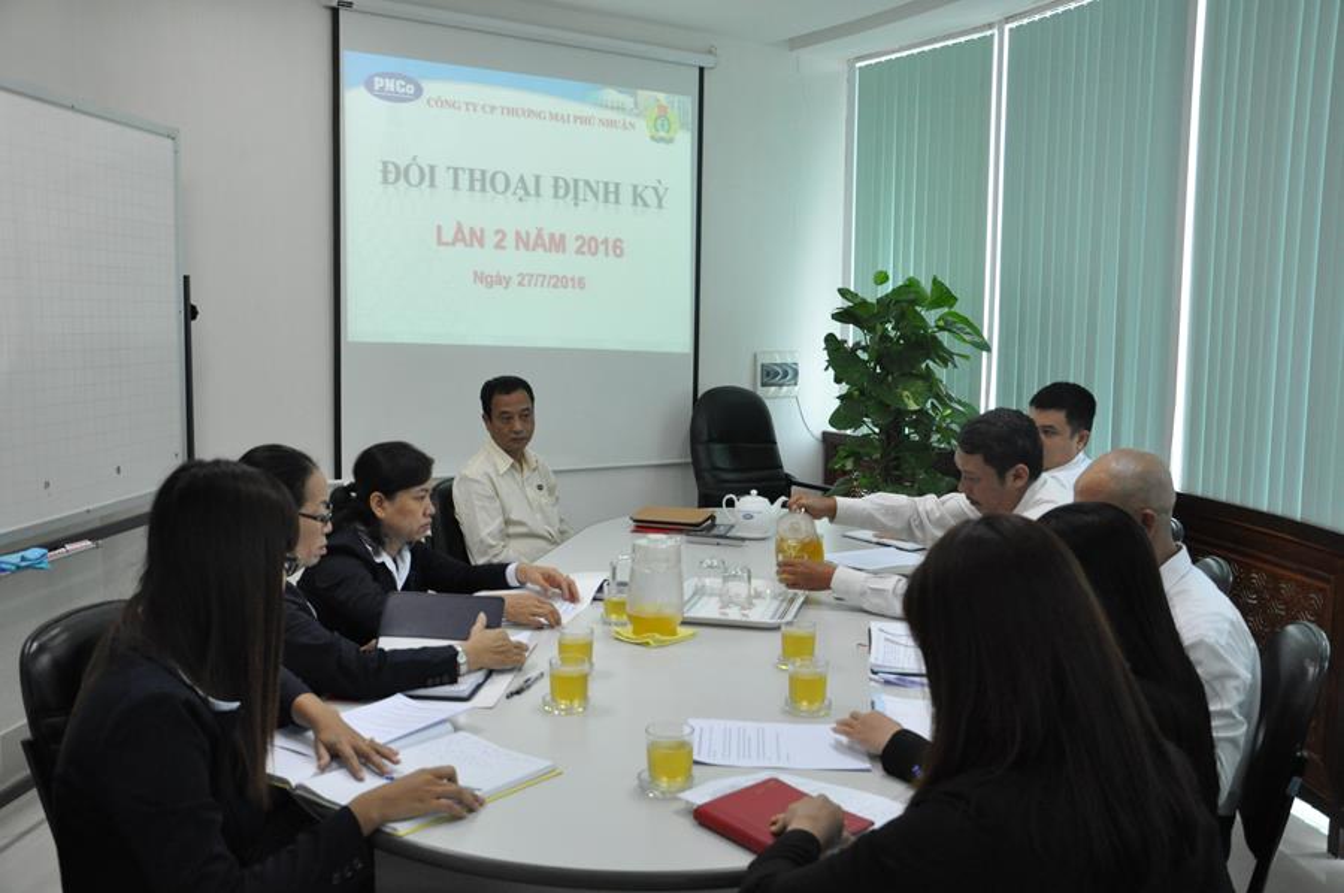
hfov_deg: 57.3
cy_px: 446
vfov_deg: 39.9
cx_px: 672
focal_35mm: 33
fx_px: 1231
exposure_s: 1/125
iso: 1600
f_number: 5.6
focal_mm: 22
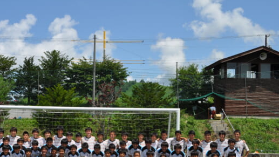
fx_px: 414
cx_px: 89
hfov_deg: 36.7
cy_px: 126
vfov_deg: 21.2
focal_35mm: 56
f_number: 10
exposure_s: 1/400
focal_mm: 24
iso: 200
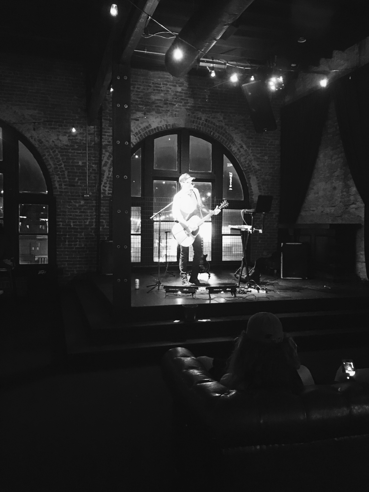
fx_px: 412
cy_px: 246
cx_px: 184
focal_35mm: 29
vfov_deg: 61.7
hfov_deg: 48.2
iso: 1000
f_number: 2.2
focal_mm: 4.15
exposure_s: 1/15
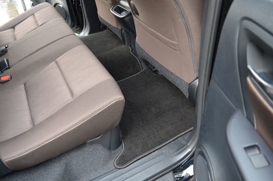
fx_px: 204
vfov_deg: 47.7
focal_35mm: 27
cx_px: 136
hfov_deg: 67.5
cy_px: 90
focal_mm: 18
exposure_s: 1/60
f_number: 4
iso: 400
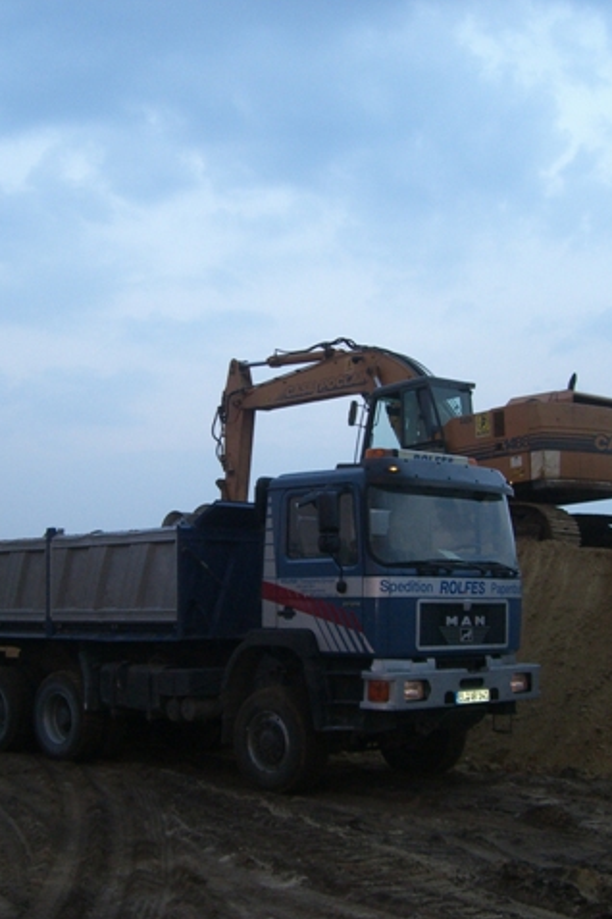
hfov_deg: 25.5
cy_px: 460
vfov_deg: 37.5
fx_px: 1351
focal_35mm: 53
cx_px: 262
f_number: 2.7
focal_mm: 6.2
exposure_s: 1/60
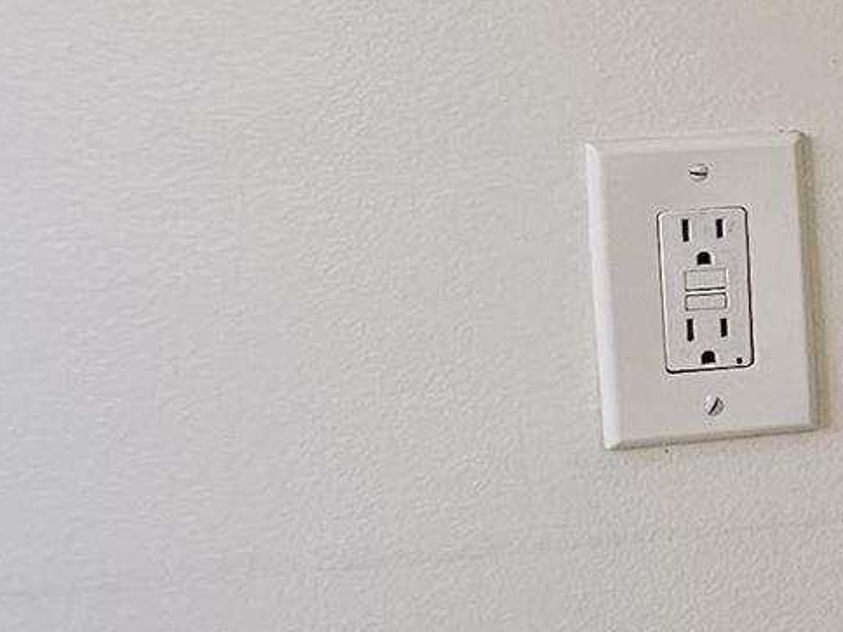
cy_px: 301
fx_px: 3556
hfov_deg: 10.2
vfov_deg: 10.2
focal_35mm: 146
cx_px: 2472
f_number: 1.7
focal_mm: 6.3
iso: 100
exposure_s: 1/207
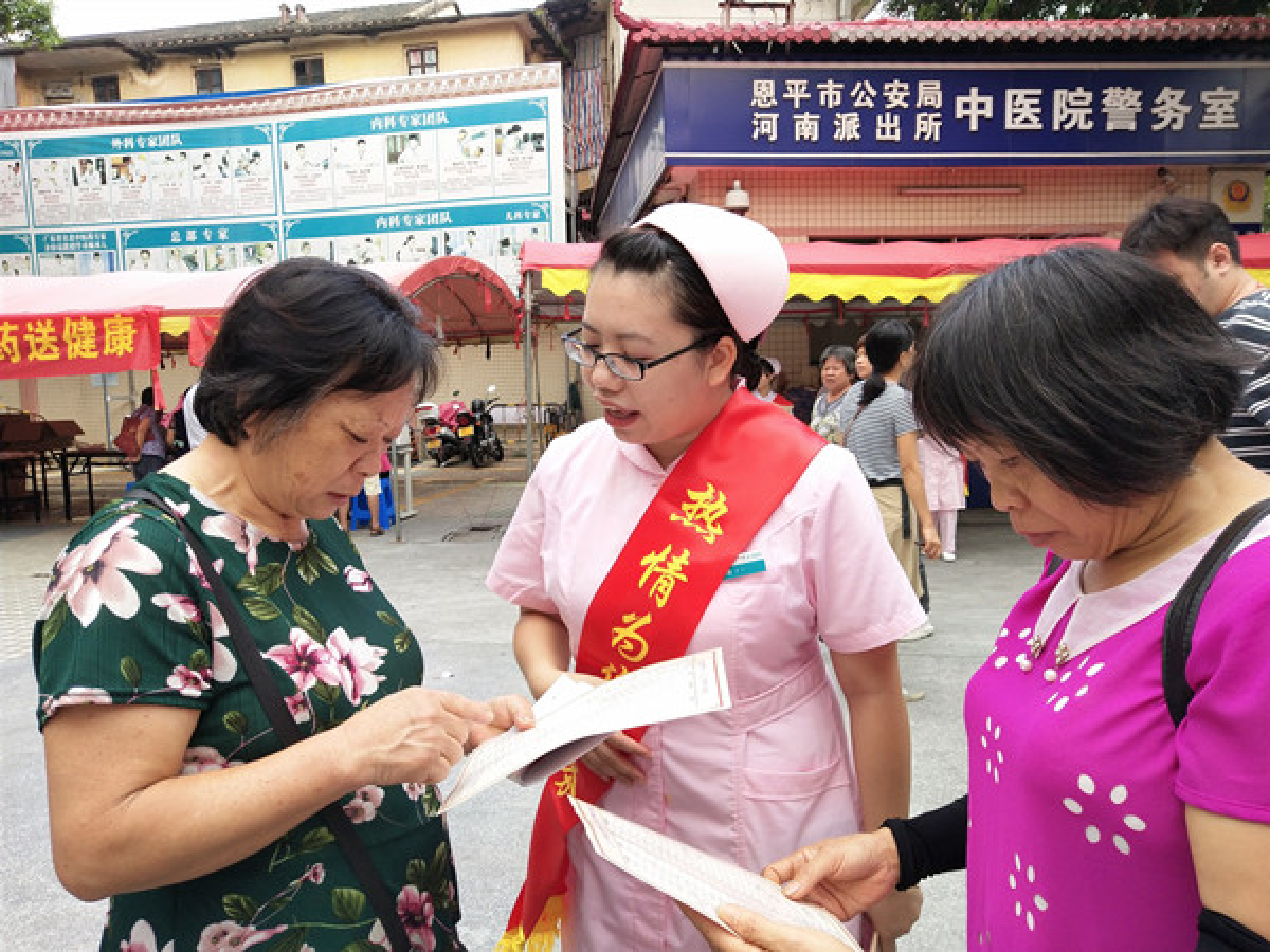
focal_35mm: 30
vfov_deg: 46.8
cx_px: 635
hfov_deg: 60.0
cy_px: 476
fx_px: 1101
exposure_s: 1/261
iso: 67
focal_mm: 3.95
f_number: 1.8
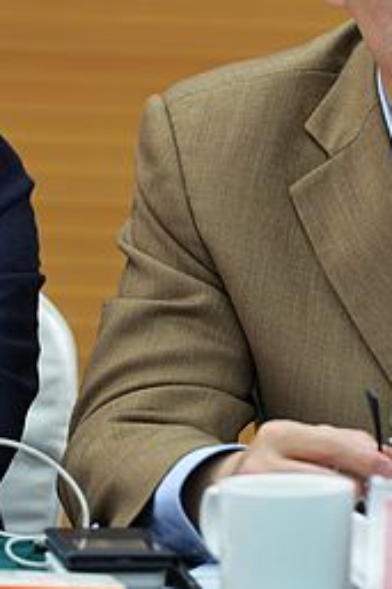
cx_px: 502
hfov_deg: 2.5
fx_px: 8913
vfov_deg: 3.8
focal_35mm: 545
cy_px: 132
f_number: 2.8
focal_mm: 200
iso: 450
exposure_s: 1/80
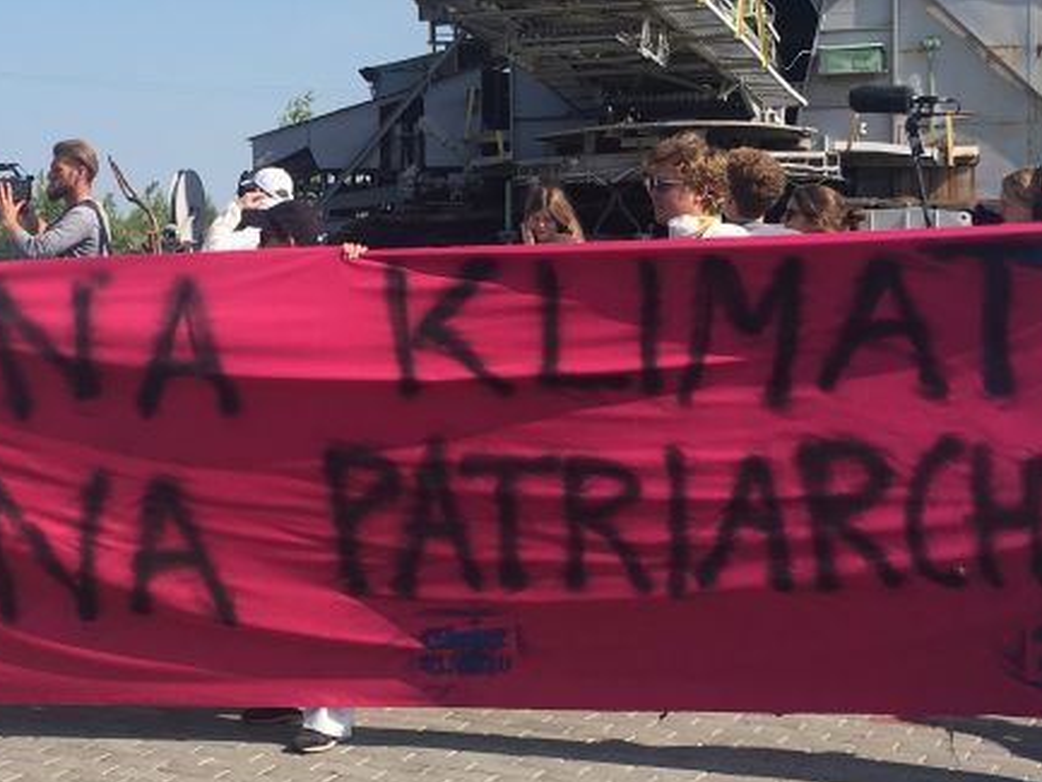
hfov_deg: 28.6
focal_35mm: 67
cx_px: 282
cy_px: 282
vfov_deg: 21.9
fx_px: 2017
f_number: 2.2
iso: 25
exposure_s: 1/1241
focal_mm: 4.15
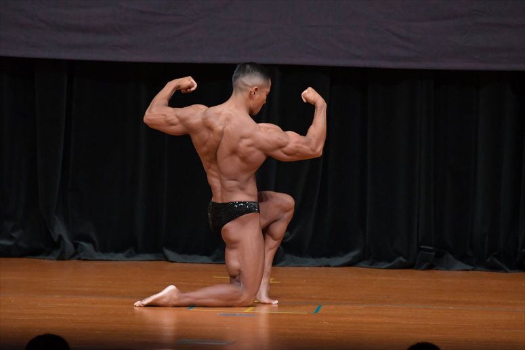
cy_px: 175
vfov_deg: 4.0
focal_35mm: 345
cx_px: 262
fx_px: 5029
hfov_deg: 6.0
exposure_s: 1/400
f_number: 5.6
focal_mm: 230
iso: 4000
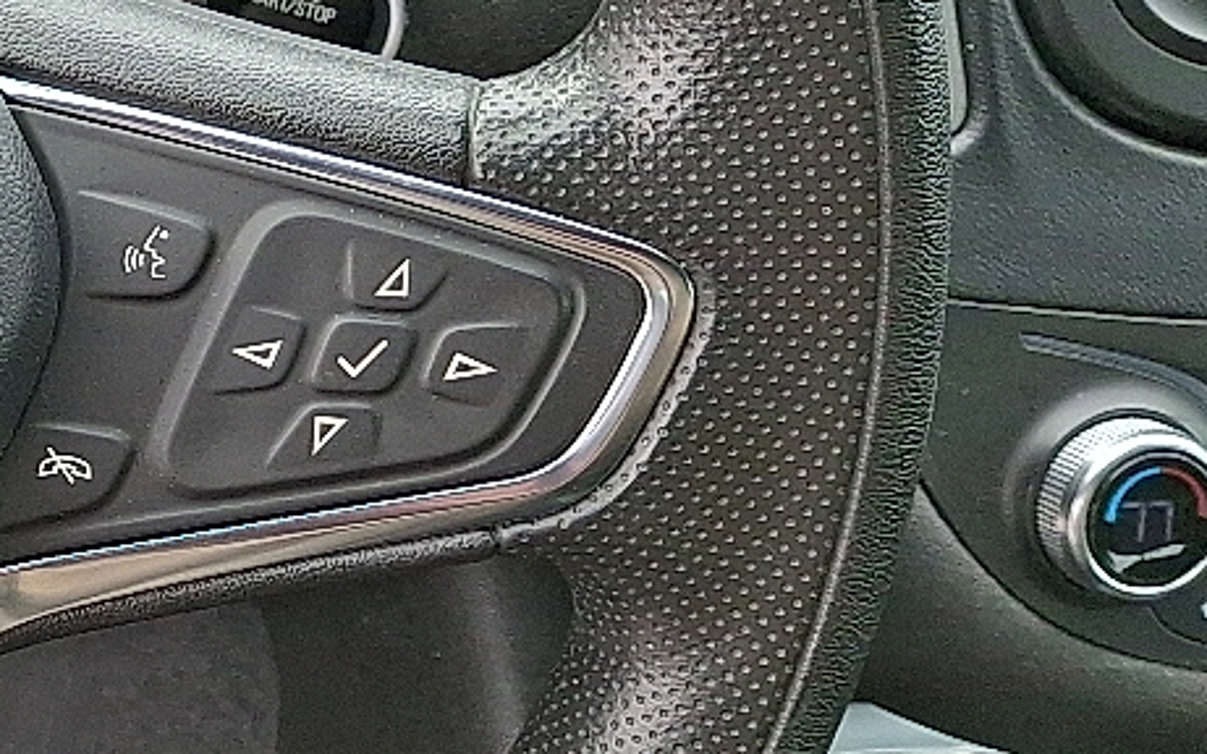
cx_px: -605
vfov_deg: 14.2
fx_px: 3026
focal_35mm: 92
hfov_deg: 19.6
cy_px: 215
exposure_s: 1/294
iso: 30
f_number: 1.8
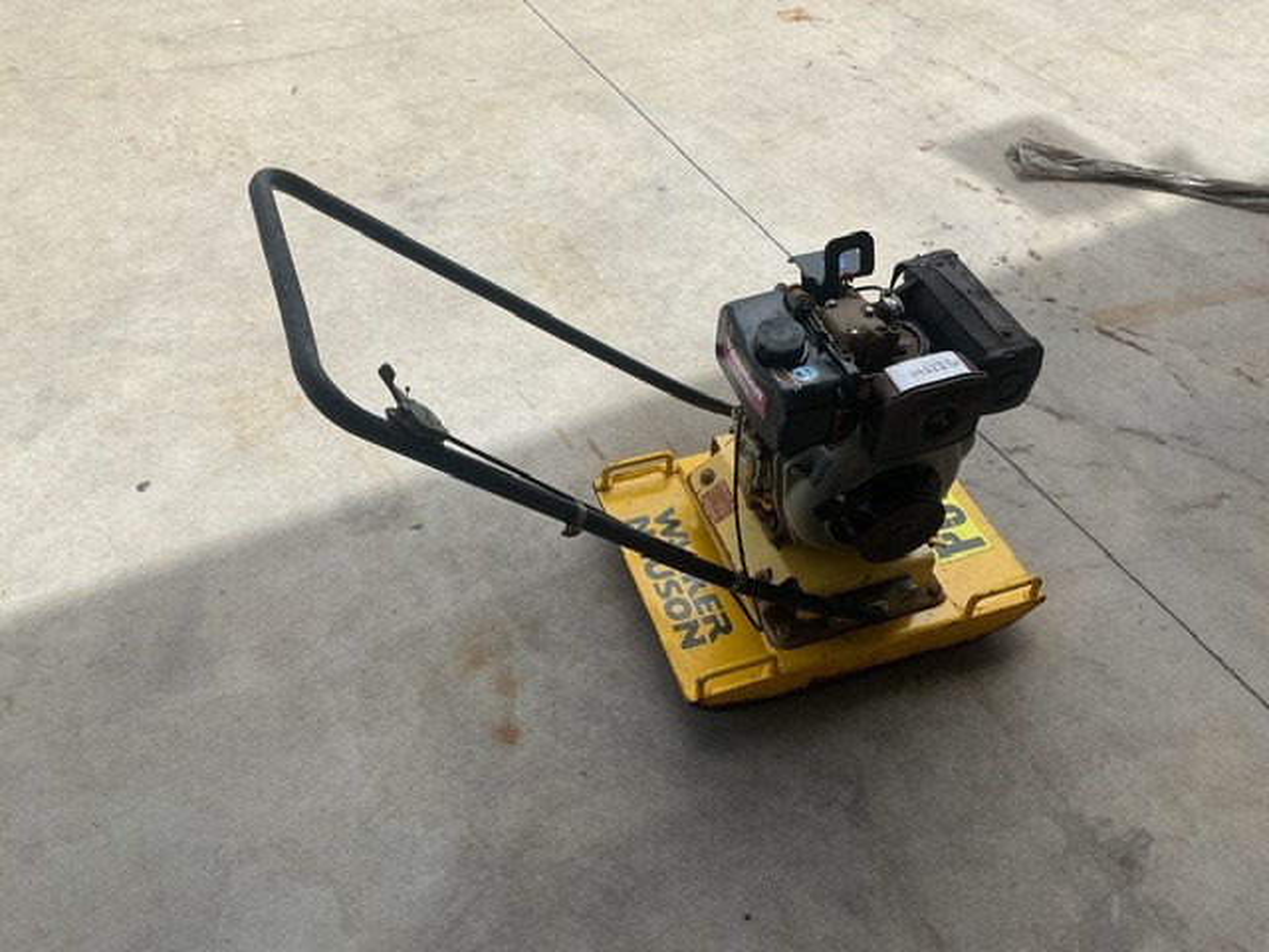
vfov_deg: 48.2
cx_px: 634
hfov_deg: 61.7
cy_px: 476
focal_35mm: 29
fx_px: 1063
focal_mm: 3
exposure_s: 1/2227
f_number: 1.8
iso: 16
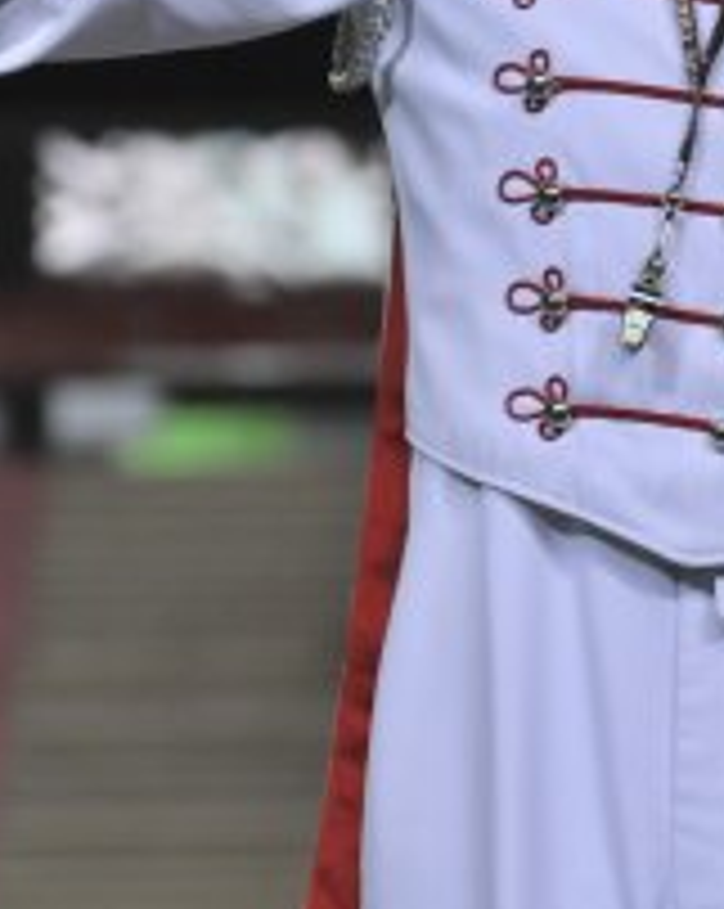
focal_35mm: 293
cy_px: 58
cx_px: 569
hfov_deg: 5.3
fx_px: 7866
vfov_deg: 6.6
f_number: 2.8
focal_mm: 70
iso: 800
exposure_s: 1/500
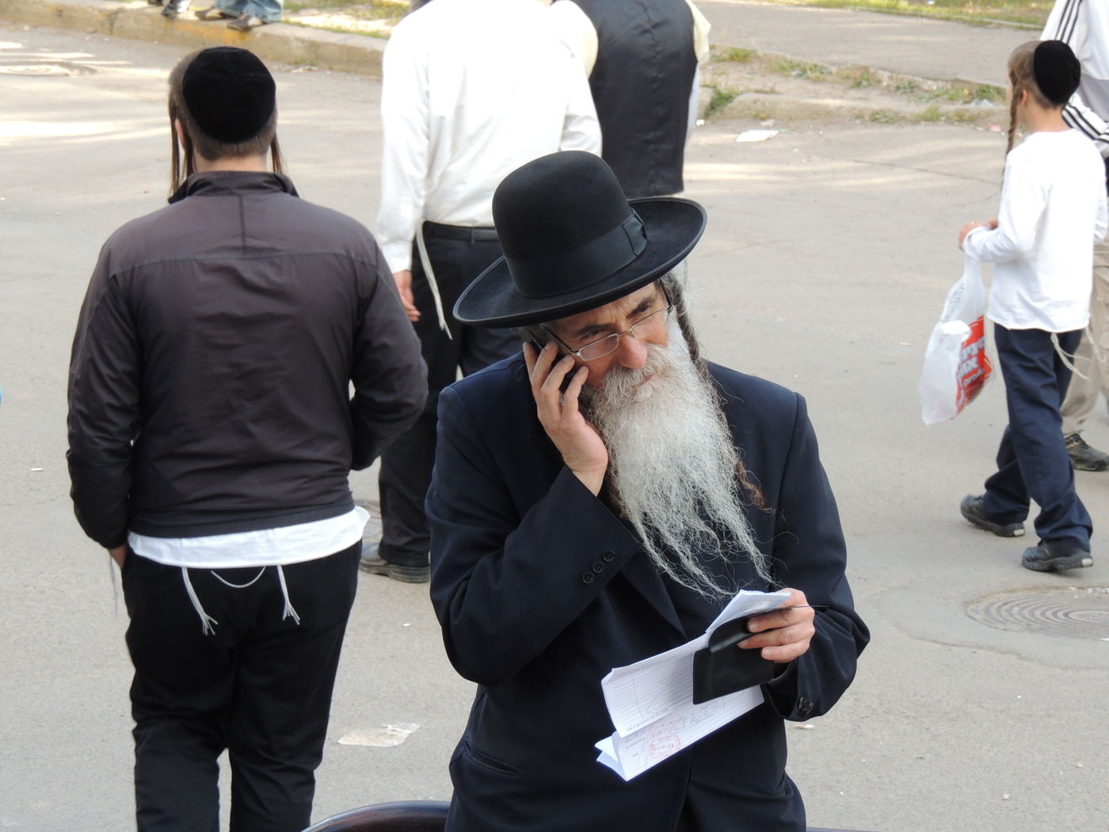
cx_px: 554
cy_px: 416
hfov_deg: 12.7
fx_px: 4966
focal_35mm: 155
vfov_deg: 9.6
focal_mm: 27.6
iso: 280
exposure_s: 1/125
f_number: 4.4
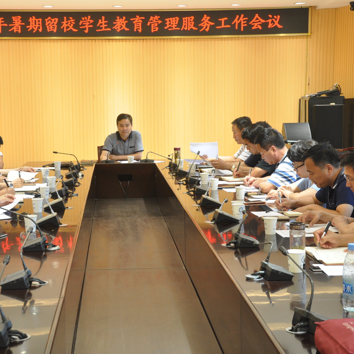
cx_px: 141
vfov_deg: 25.5
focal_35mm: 68
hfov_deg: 25.4
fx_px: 783
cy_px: 176
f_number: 7.1
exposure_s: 1/30
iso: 640
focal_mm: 35
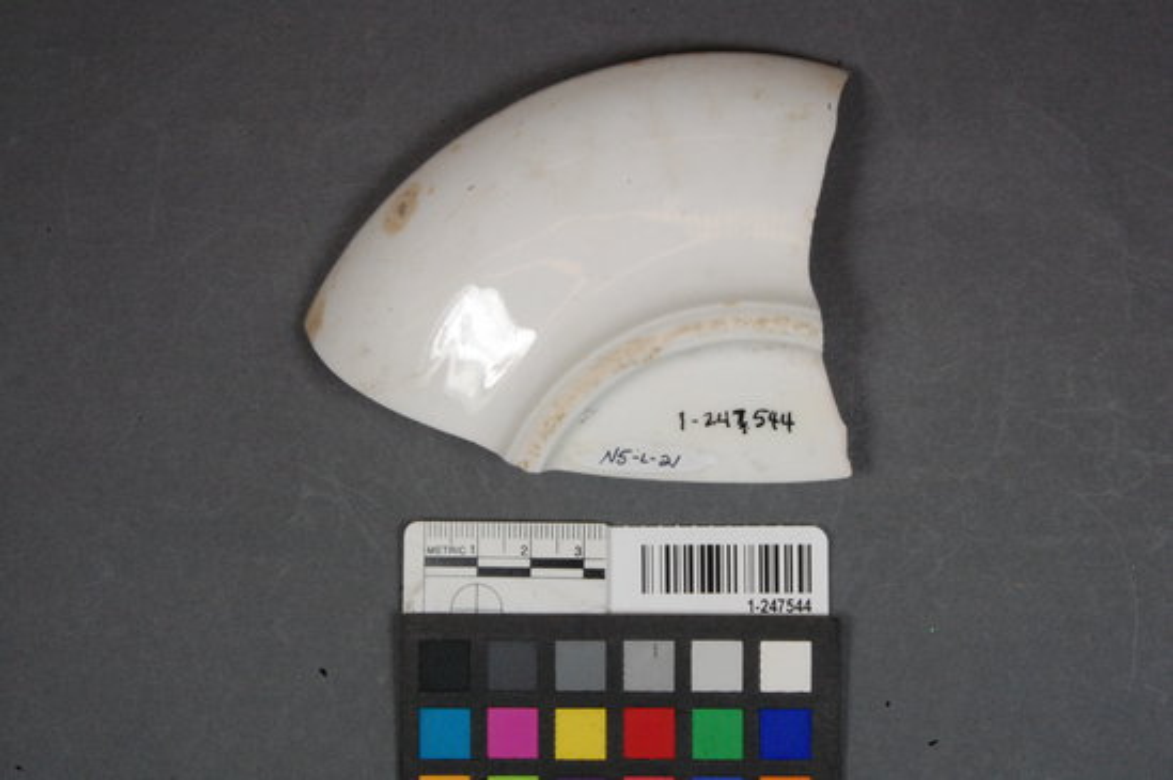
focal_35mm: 60
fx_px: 1953
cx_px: 586
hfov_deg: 33.4
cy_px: 390
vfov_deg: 22.6
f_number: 32
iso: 1600
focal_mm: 40
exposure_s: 1/30
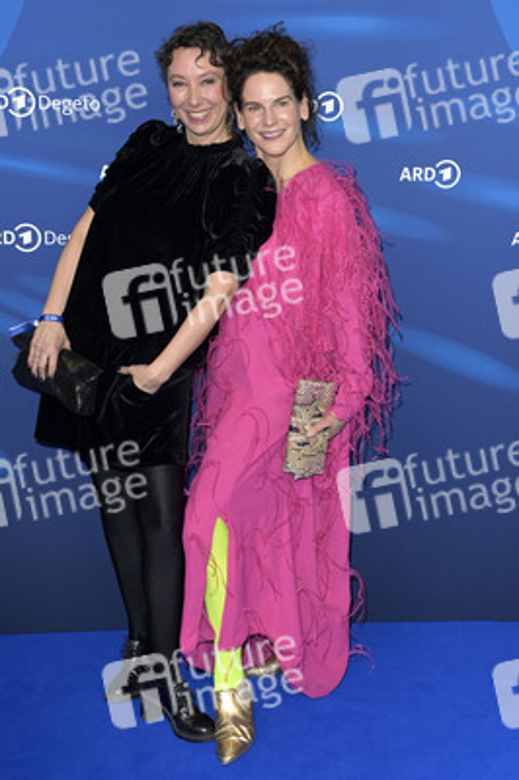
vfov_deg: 39.6
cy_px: 390
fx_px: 1083
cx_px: 260
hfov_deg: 26.9
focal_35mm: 50
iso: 1000
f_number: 5.6
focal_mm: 50
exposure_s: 1/250
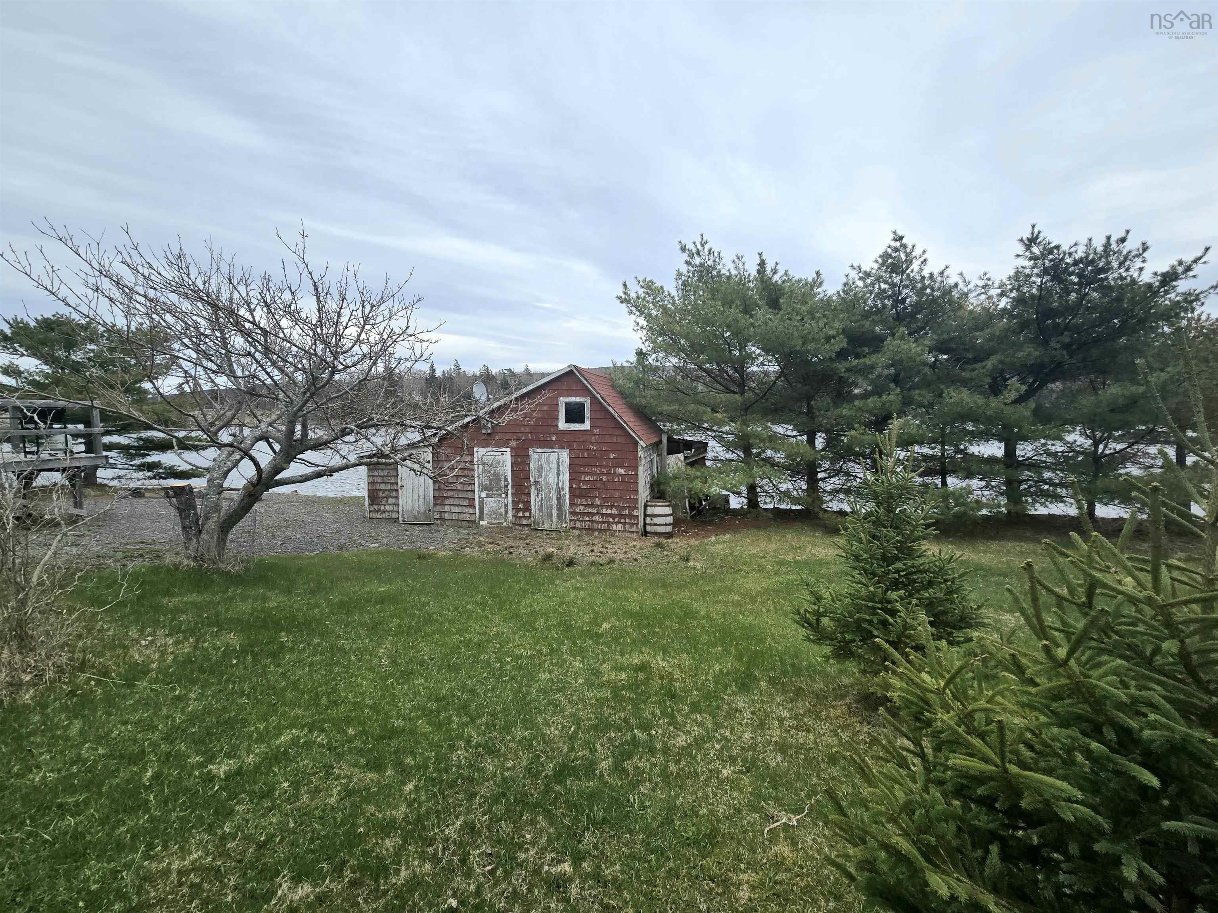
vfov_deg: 89.9
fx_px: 457
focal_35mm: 13
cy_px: 456
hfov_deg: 106.2
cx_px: 609
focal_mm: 2.2
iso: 50
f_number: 2.2
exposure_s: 1/2000
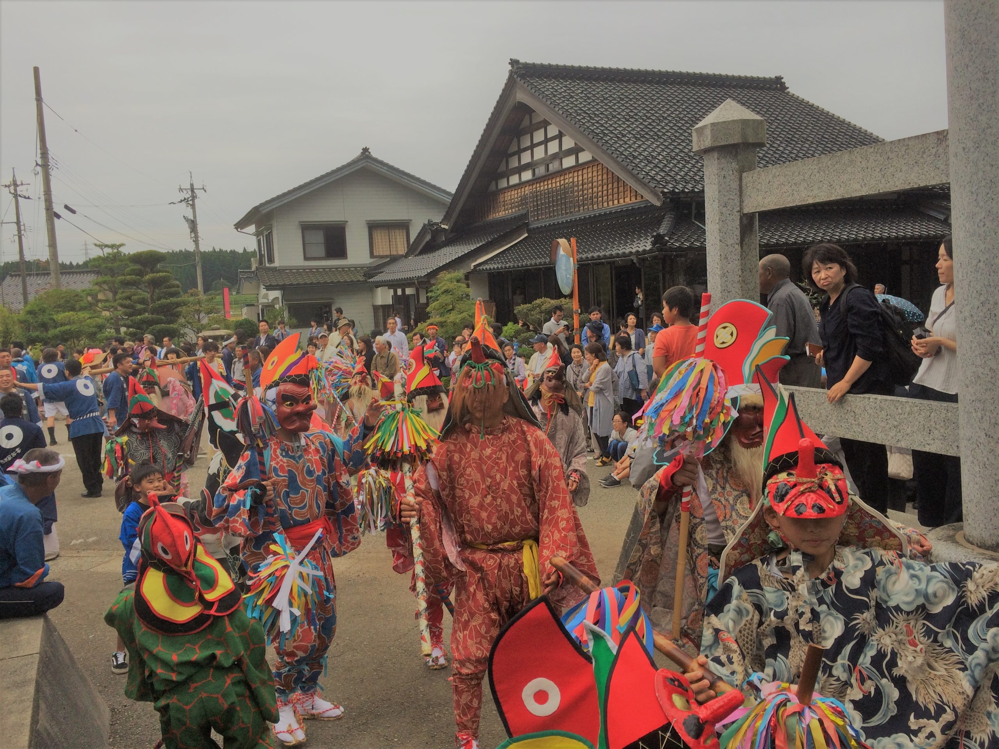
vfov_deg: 48.2
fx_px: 837
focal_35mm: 29
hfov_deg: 61.7
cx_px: 500
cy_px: 374
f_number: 2.2
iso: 32
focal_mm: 4.15
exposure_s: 1/1080
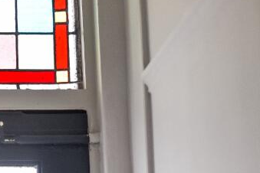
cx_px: -66
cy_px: 19
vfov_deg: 9.1
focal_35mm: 151
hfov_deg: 13.2
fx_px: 1090
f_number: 1.4
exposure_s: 1/4000
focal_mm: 50
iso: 400
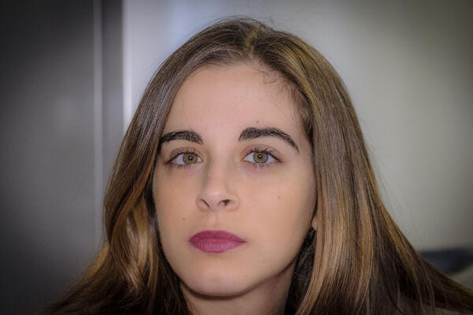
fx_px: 1616
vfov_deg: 11.1
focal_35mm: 123
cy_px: 158
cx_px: 236
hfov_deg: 16.7
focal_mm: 81.9
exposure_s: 1/100
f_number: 4.5
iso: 6400
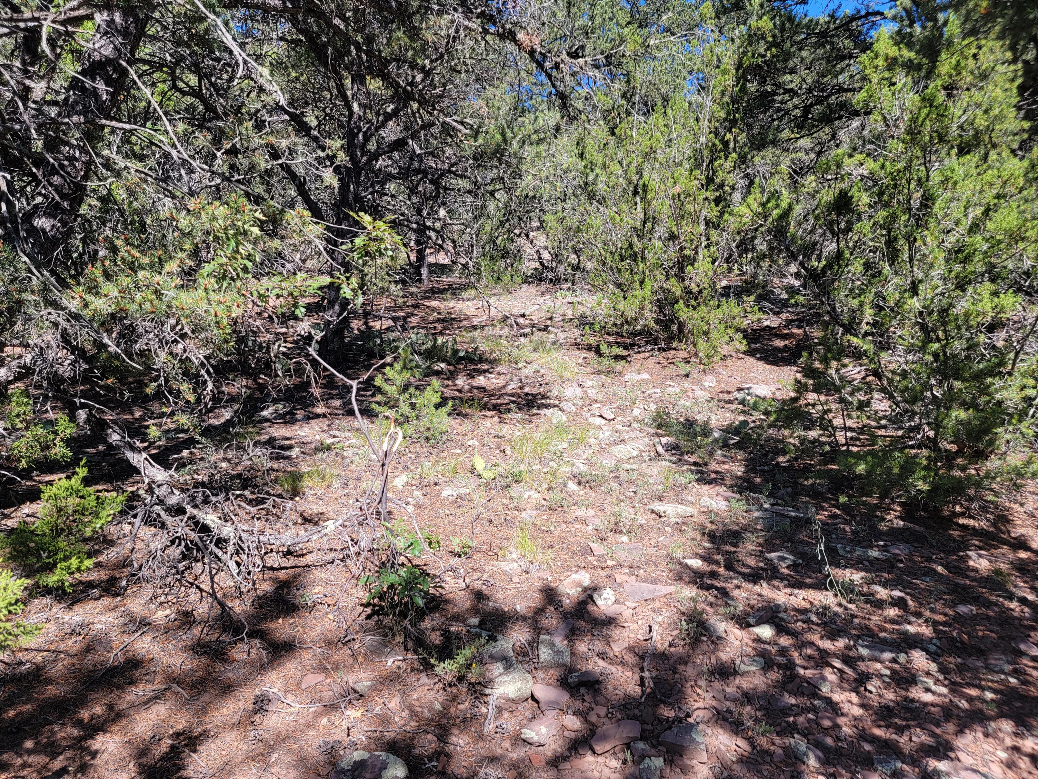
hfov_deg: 71.6
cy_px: 390
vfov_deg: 56.8
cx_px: 519
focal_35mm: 24
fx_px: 720
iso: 16
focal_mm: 6.7
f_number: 1.8
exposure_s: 1/394
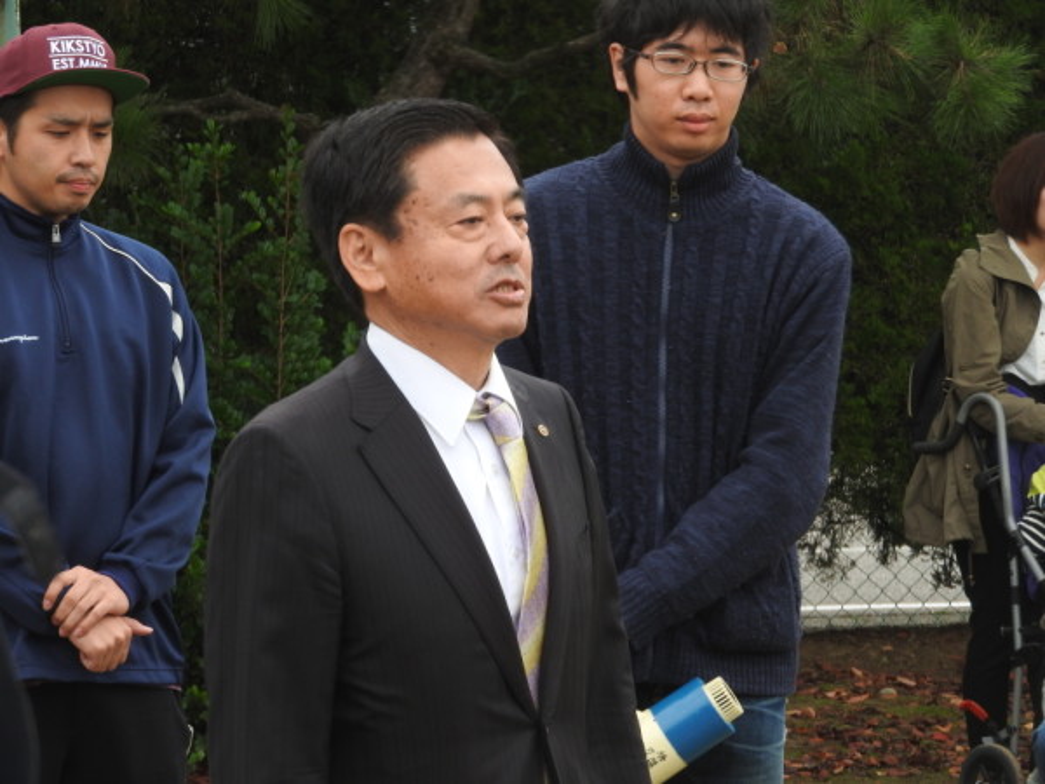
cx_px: 522
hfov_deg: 7.3
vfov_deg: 5.5
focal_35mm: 270
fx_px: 8151
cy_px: 392
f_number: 5.5
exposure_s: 1/125
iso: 125
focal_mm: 48.4
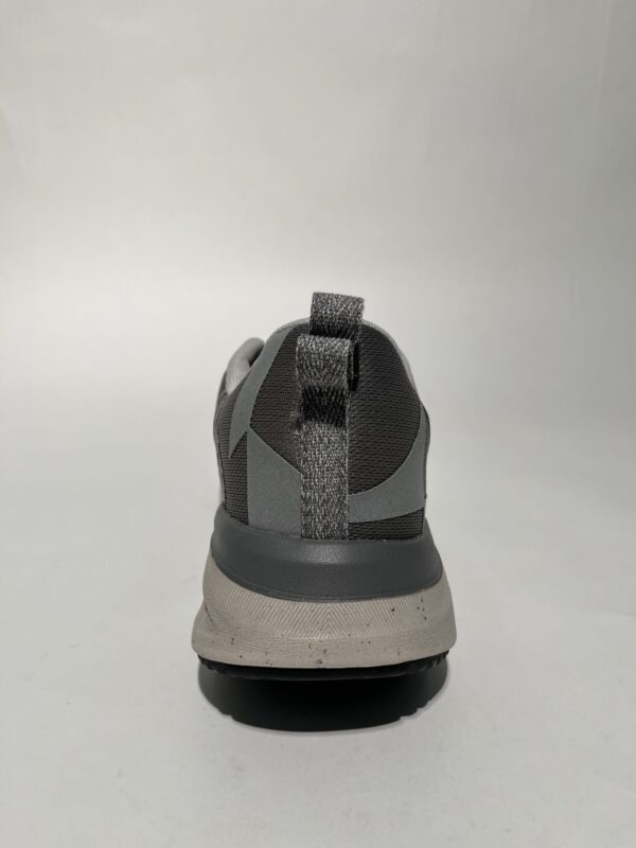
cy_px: 424
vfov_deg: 67.3
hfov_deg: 53.1
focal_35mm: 26
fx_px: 637
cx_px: 318
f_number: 1.6
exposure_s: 1/373
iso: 50
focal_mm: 5.1
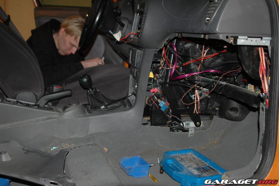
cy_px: 93
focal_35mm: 42
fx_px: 325
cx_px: 140
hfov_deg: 46.4
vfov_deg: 31.9
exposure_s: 1/60
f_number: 3.5
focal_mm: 28
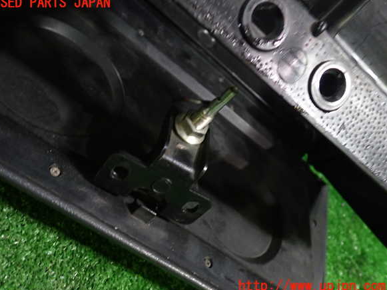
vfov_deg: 45.4
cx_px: 189
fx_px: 346
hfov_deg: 58.4
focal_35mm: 31
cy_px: 145
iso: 400
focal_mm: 5.4
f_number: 2.3
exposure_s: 1/30
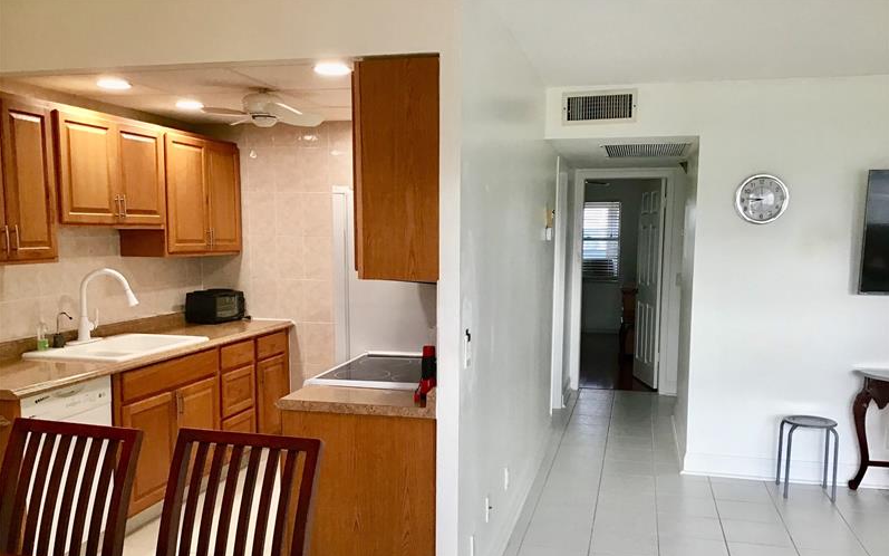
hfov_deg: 58.1
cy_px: 330
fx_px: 799
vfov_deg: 38.2
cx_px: 445
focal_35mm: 33
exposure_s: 1/30
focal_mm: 3.3
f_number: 2.4
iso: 40
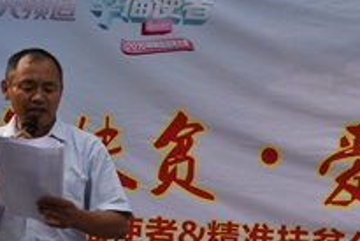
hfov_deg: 20.0
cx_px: 207
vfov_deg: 13.2
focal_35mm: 102
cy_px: 247
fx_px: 1021
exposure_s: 1/320
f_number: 9
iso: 200
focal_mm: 38
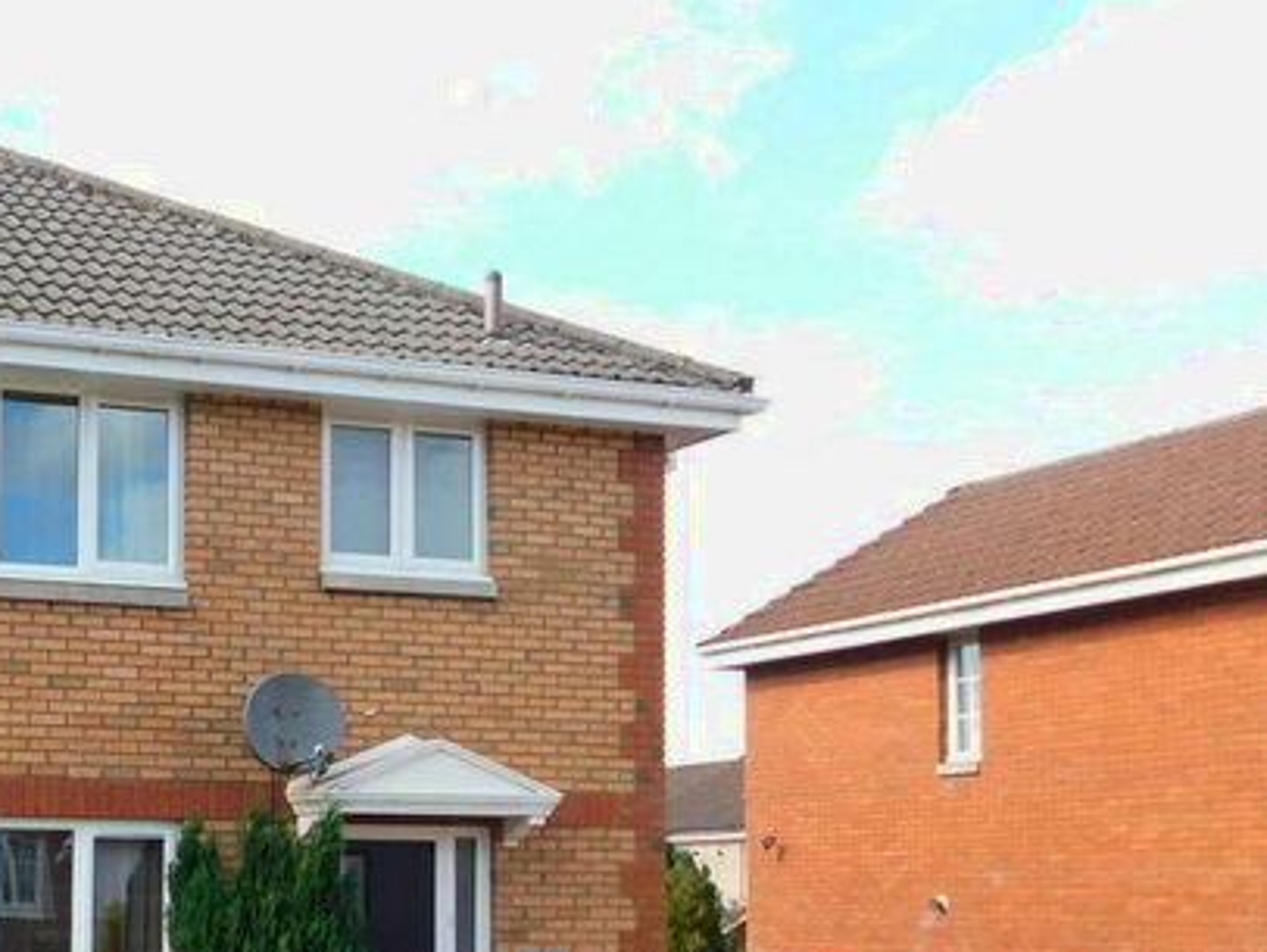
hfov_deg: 30.4
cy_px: 719
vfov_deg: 23.4
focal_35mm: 62
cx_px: 253
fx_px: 2271
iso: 125
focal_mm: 6.3
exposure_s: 1/400
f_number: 3.5
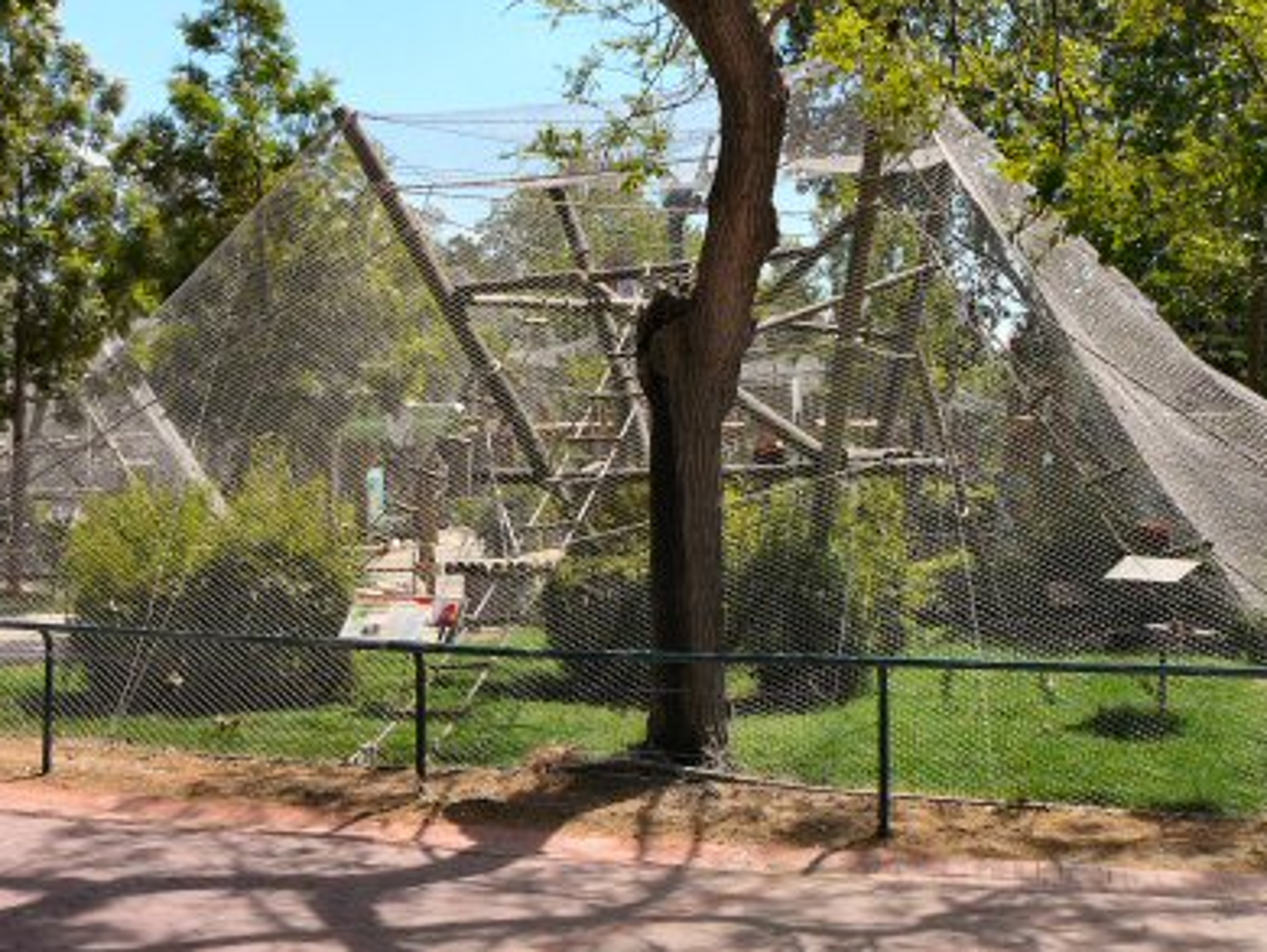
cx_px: 640
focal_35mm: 42
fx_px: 1538
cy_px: 474
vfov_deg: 34.4
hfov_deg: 44.8
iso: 100
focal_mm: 6.1
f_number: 5
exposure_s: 1/400
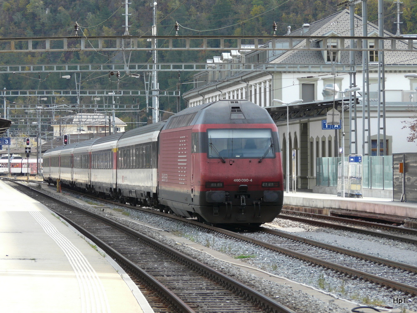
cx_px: 208
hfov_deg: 11.0
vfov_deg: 8.3
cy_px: 156
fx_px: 2156
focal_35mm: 179
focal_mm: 29.4
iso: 100
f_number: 4
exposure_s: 1/160
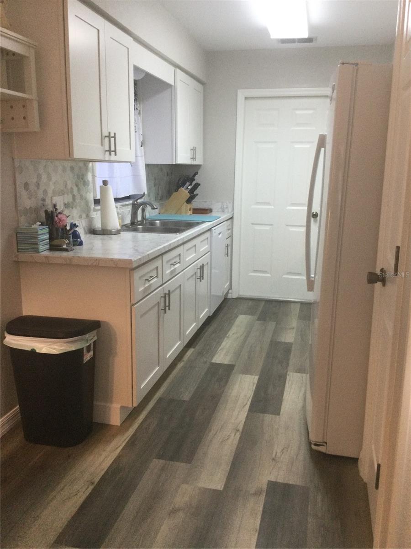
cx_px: 206
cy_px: 274
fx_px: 491
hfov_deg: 45.4
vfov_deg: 58.4
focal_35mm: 31
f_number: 2.4
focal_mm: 3.3
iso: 125
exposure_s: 1/30
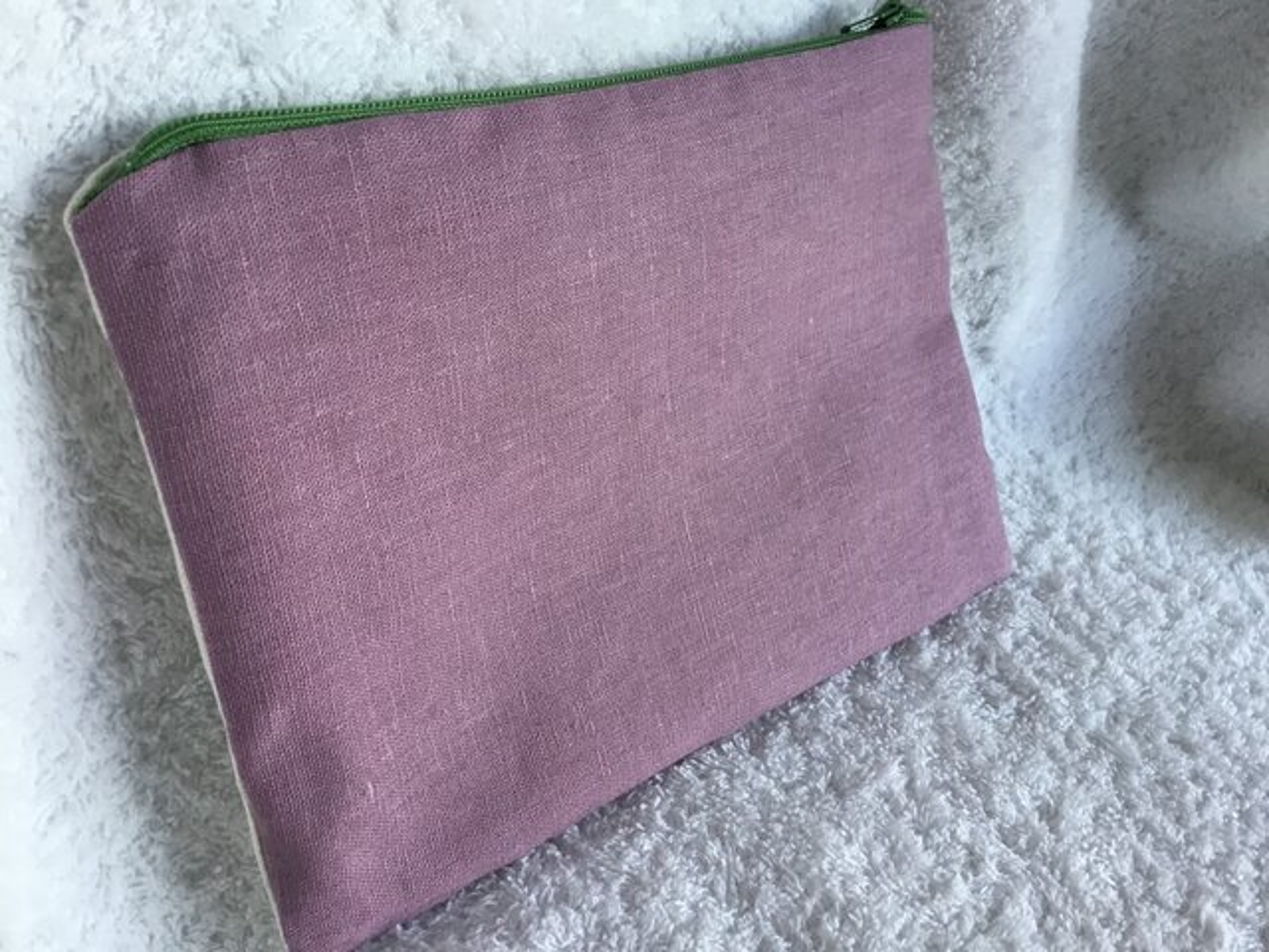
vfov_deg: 45.4
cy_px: 476
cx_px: 634
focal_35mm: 31
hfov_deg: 58.4
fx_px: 1136
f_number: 2.4
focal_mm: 3.3
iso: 25
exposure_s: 1/30
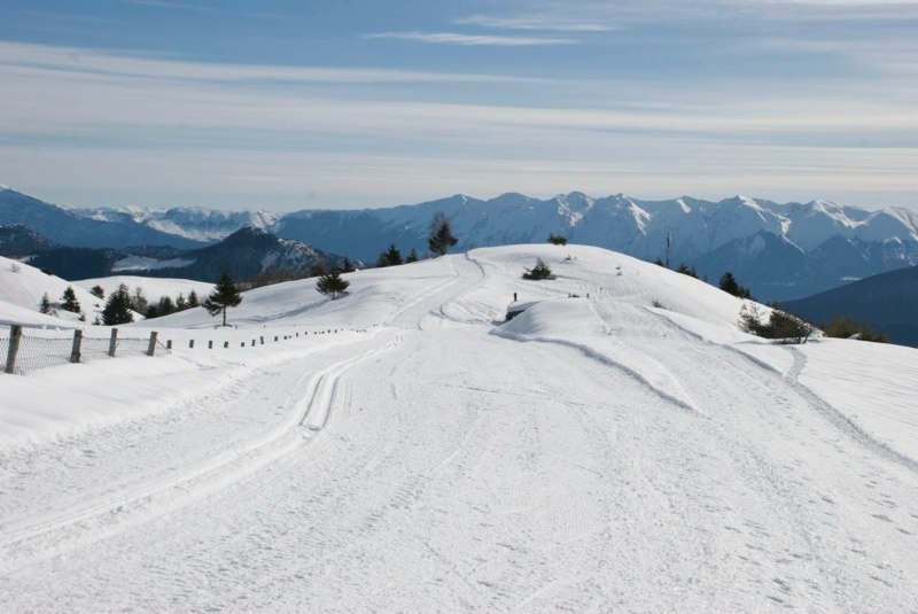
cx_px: 459
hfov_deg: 35.0
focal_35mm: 57
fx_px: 1455
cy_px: 307
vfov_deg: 23.8
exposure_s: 1/800
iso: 400
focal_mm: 38
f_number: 14
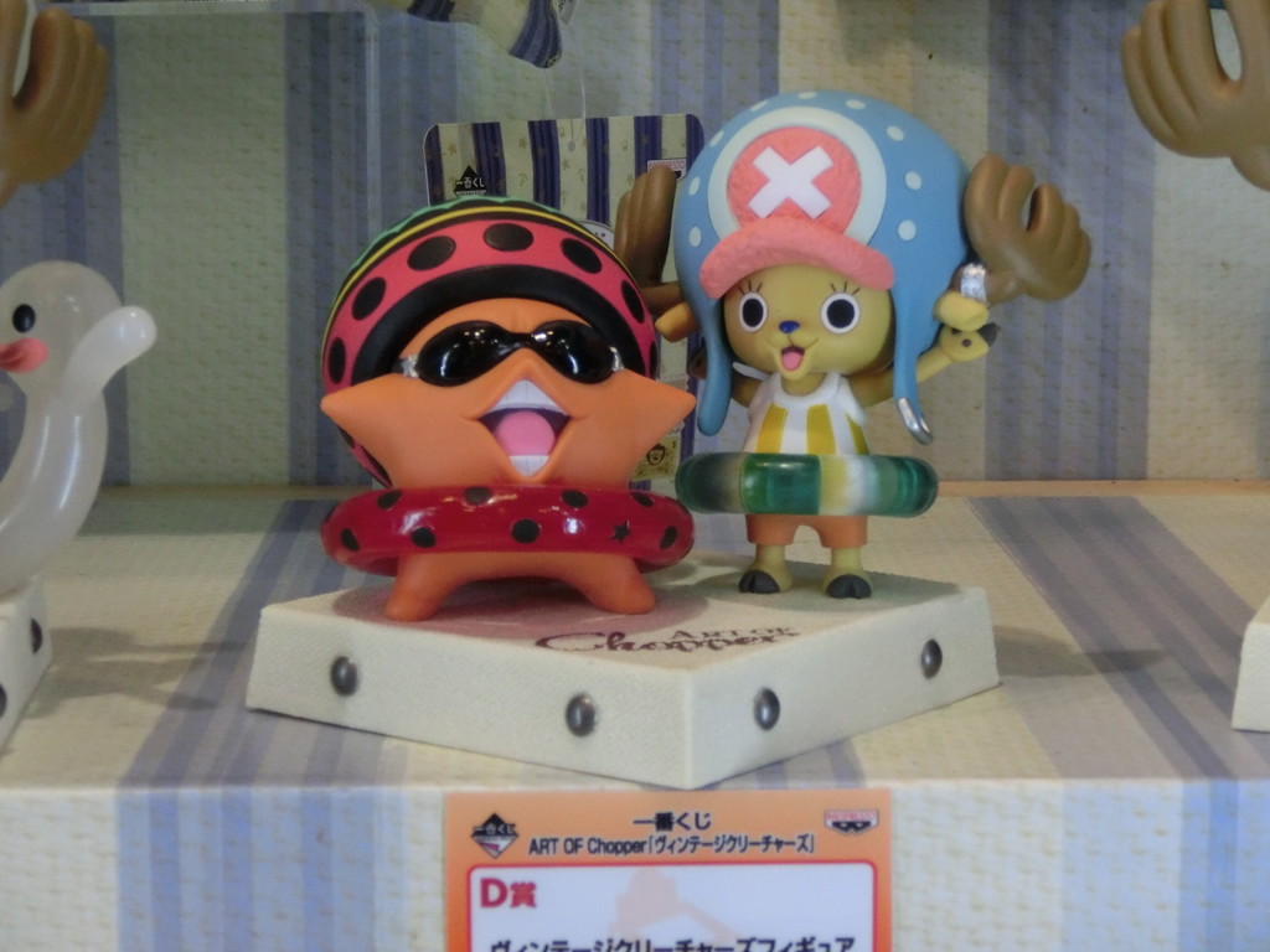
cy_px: 476
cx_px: 635
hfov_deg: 22.8
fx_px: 3155
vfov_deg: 17.2
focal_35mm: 86
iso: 500
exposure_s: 1/80
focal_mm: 15.16
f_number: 5
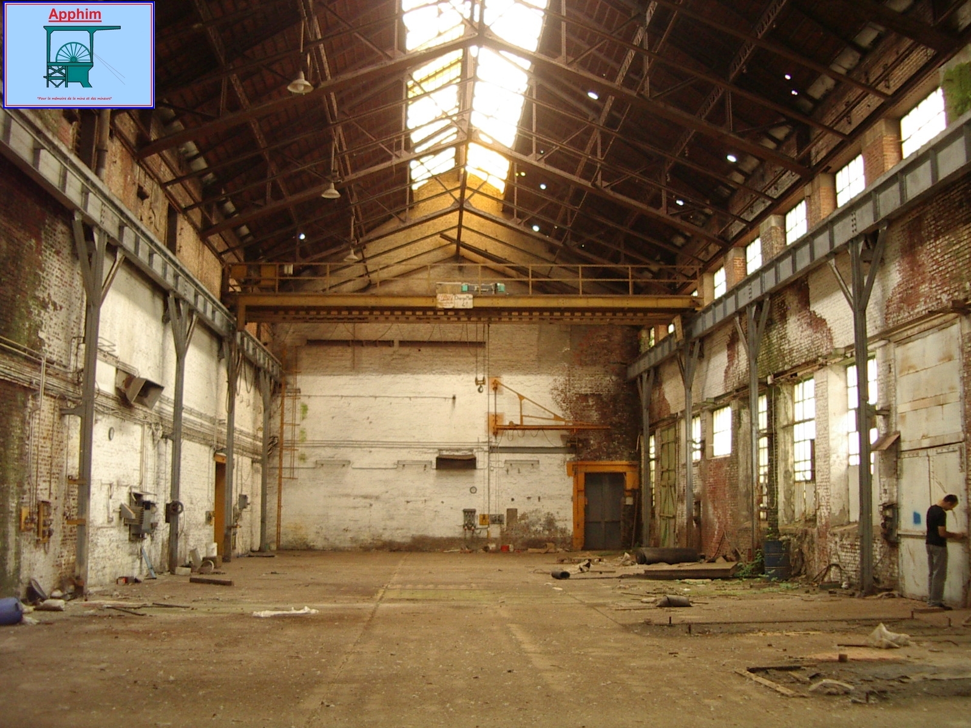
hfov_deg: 49.0
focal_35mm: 38
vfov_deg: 37.7
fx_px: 1066
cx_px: 486
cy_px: 364
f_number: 2.6
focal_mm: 5.8
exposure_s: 1/15
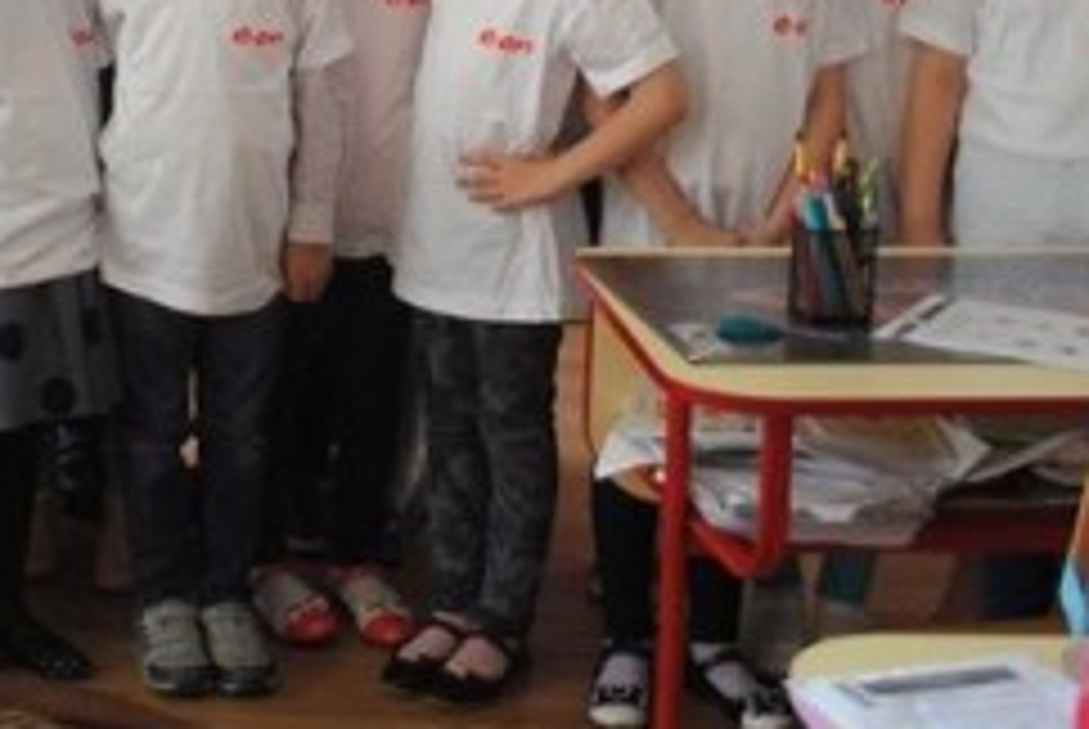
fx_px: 3119
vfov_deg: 13.0
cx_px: -72
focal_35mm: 103
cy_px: -173
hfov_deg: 19.1
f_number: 4.2
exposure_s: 1/20
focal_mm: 26
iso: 400
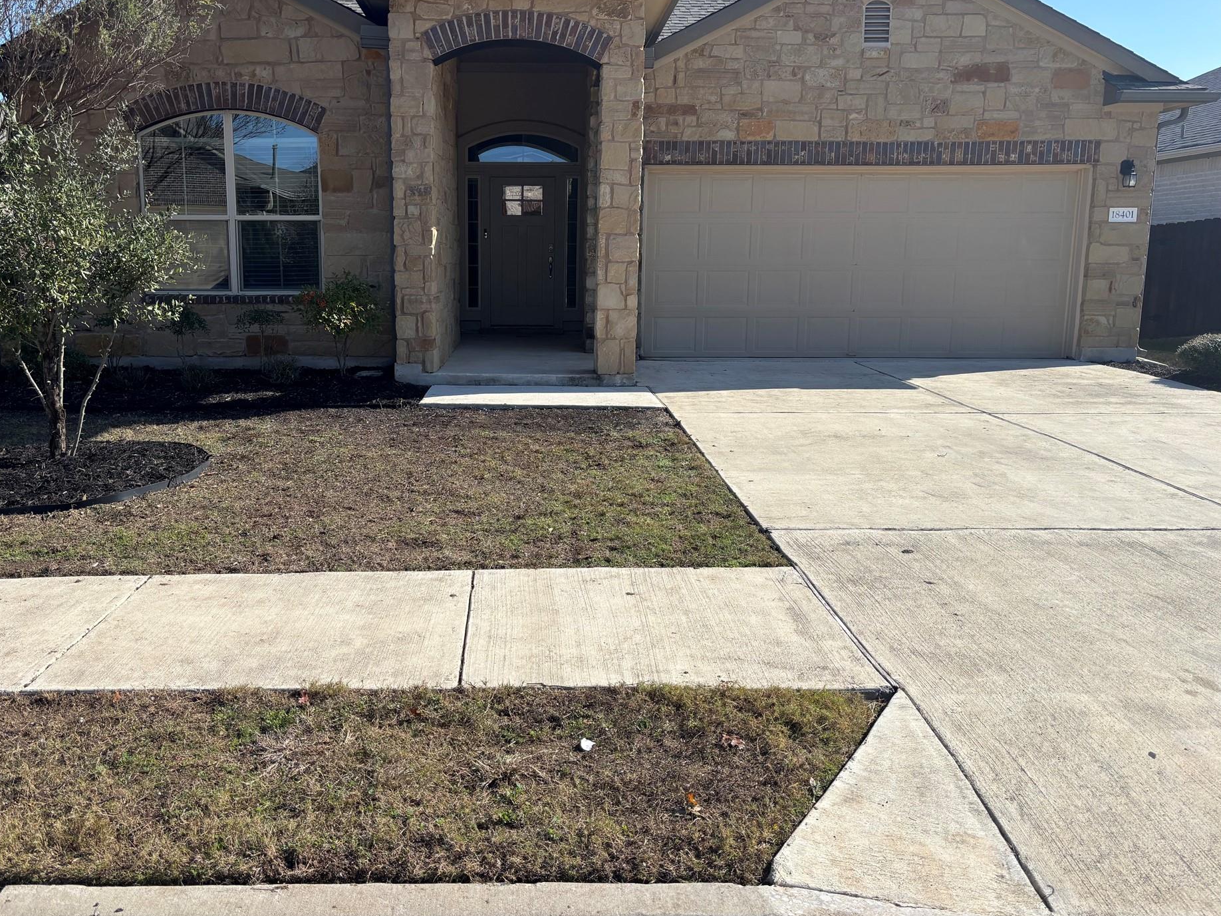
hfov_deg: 61.5
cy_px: 408
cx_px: 548
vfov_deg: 48.1
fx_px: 1023
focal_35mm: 29
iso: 50
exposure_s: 1/3650
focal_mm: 5.96
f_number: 1.6
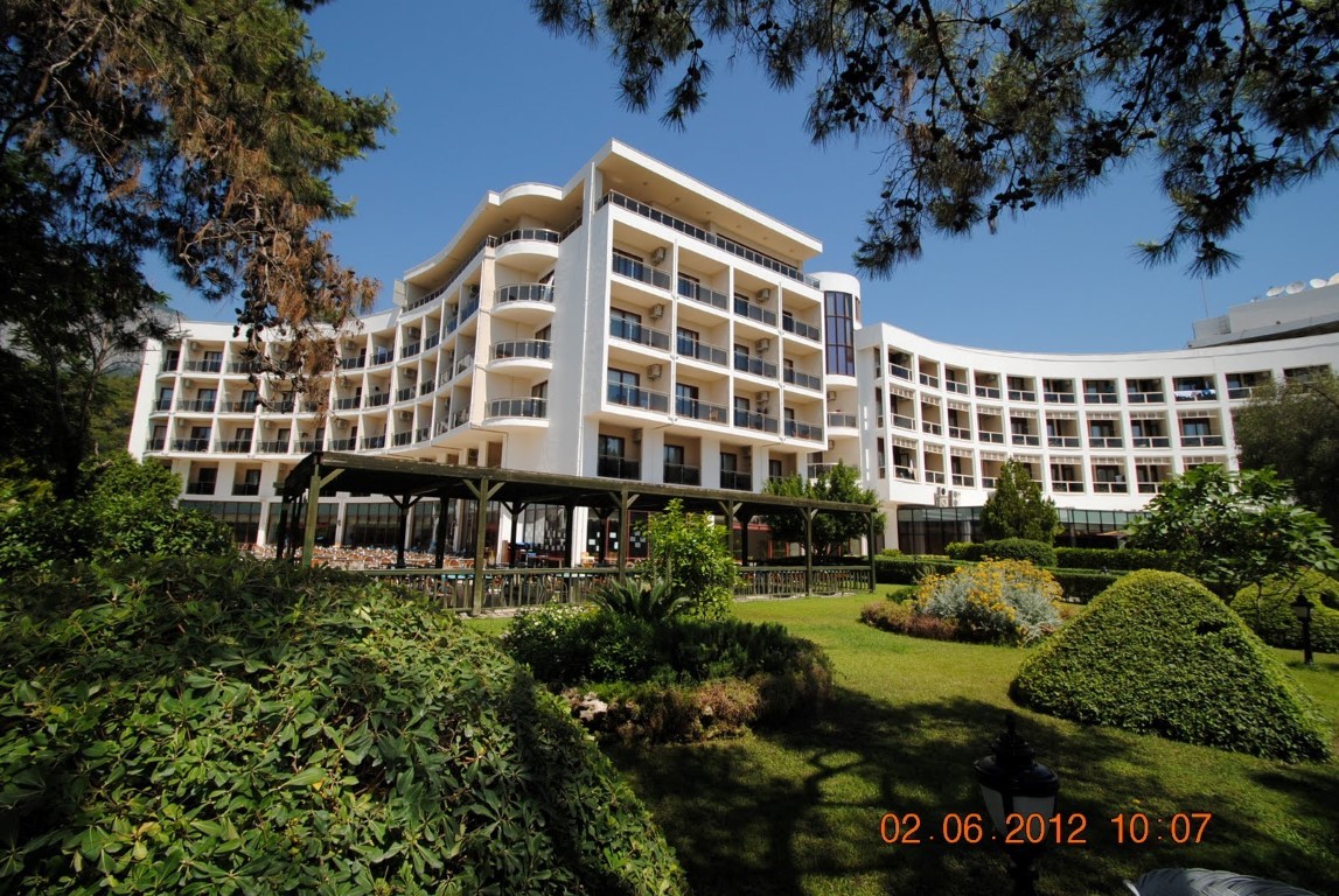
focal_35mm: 15
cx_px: 670
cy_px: 448
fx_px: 559
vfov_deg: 77.5
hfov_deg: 100.3
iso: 100
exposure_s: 1/200
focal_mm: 10
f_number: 9
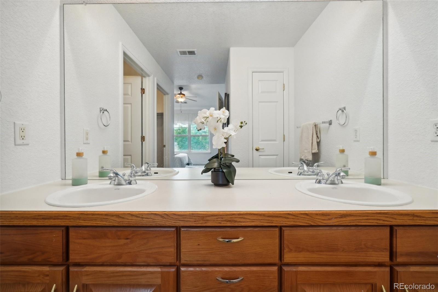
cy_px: 146
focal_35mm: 15
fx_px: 182
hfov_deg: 100.4
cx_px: 219
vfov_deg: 77.3
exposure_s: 1/25
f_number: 8
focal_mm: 10
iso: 400
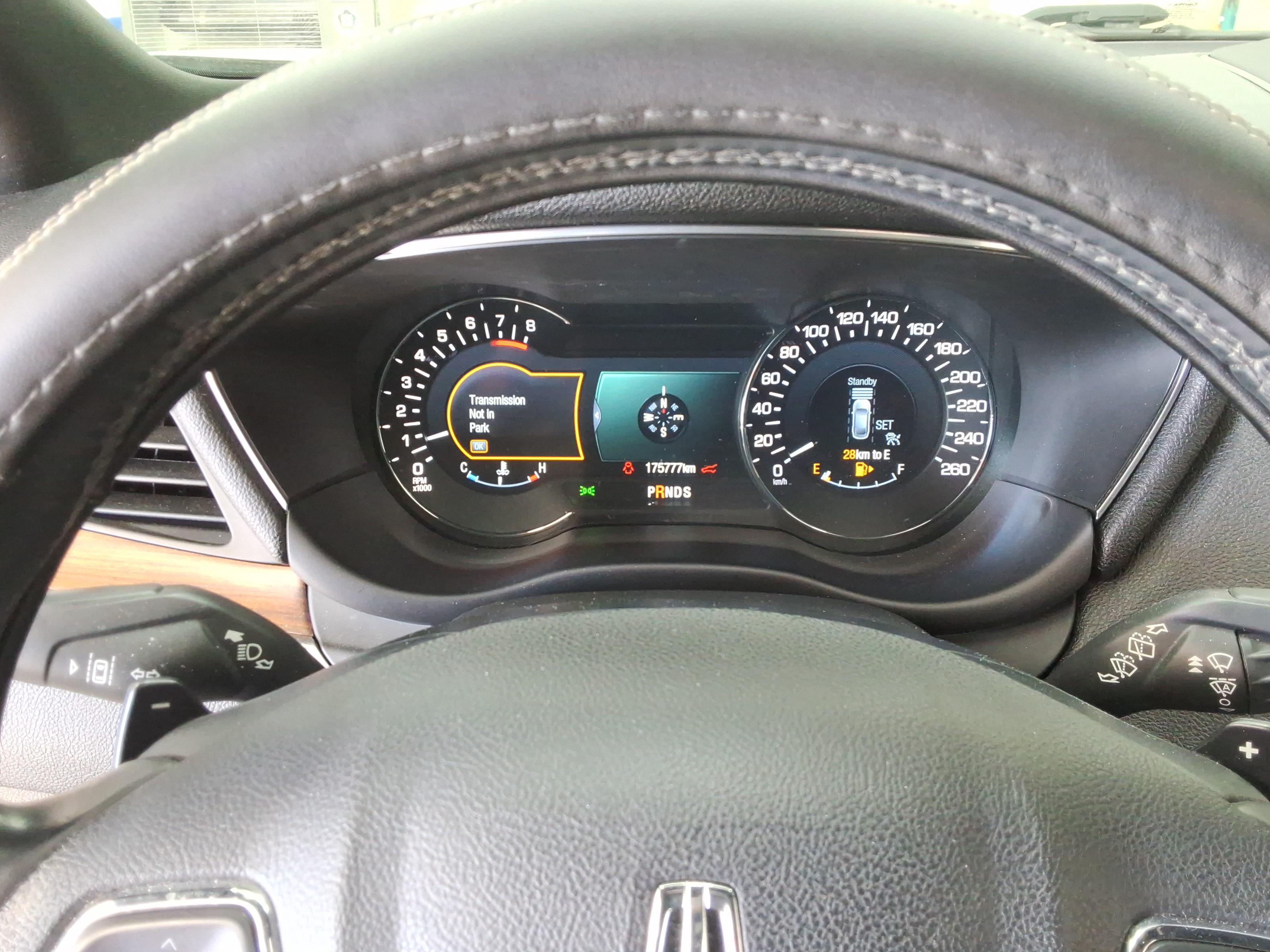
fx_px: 1064
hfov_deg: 61.7
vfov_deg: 48.2
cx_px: 638
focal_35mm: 29
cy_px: 468
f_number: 1.9
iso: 155
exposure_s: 1/30
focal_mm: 2.91
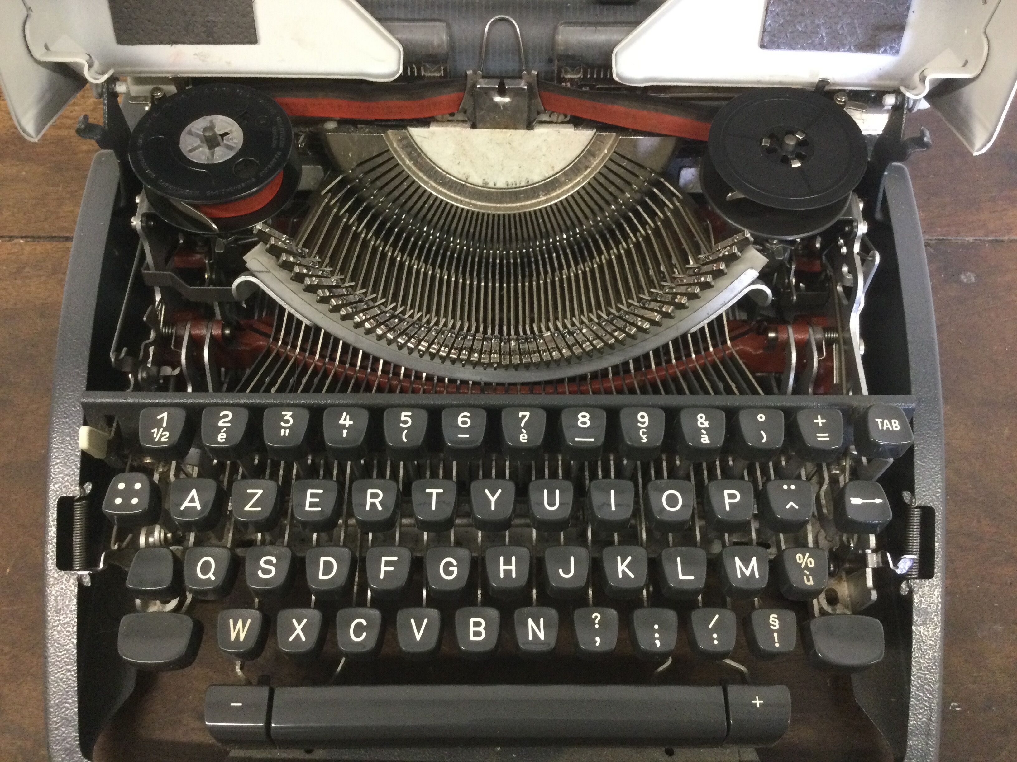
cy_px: 381
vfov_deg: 45.4
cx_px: 508
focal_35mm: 31
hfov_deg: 58.4
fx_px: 911
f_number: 2.4
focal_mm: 3.3
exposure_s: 1/33
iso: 250
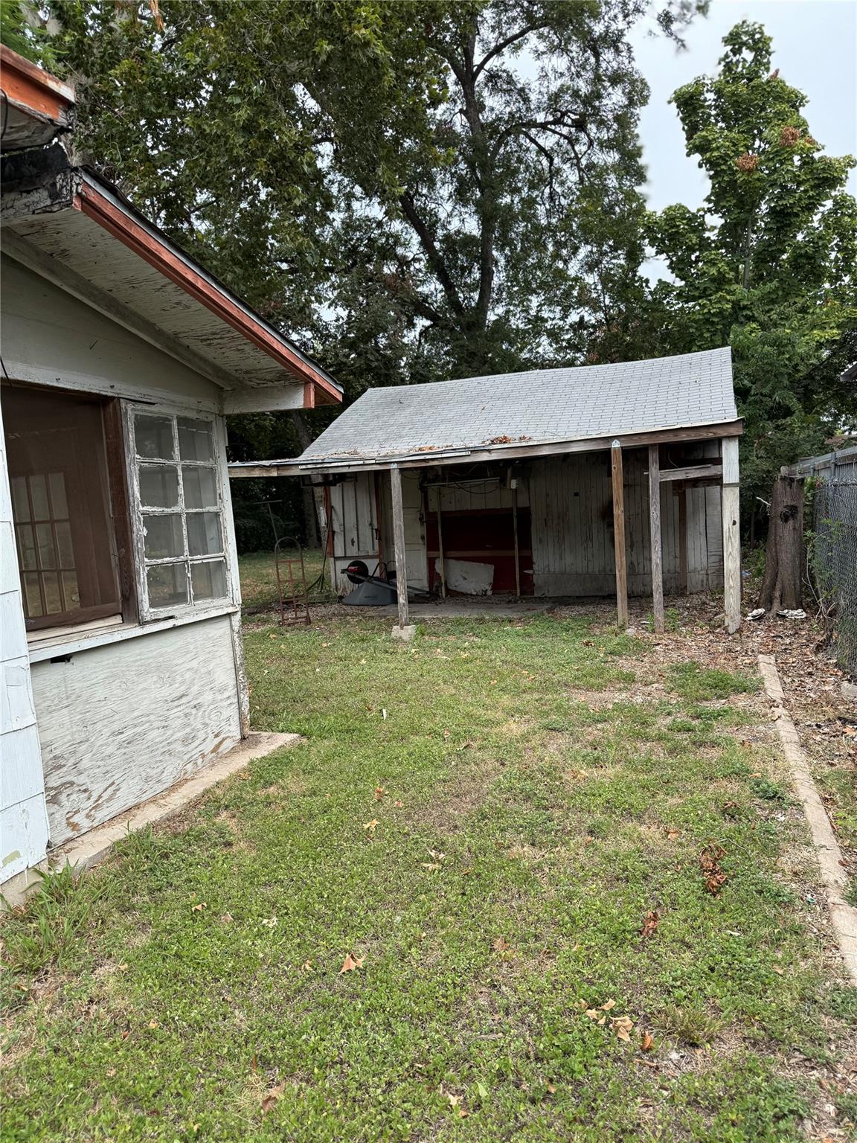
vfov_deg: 71.6
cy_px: 572
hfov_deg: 56.8
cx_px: 428
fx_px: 792
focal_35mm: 24
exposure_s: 1/1410
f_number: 1.78
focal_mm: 6.76
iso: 100
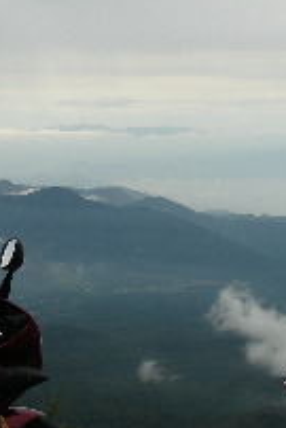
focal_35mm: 100
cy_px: 195
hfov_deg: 13.7
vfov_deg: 20.4
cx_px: 161
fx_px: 1190
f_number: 4
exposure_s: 1/205
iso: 50
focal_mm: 6.3
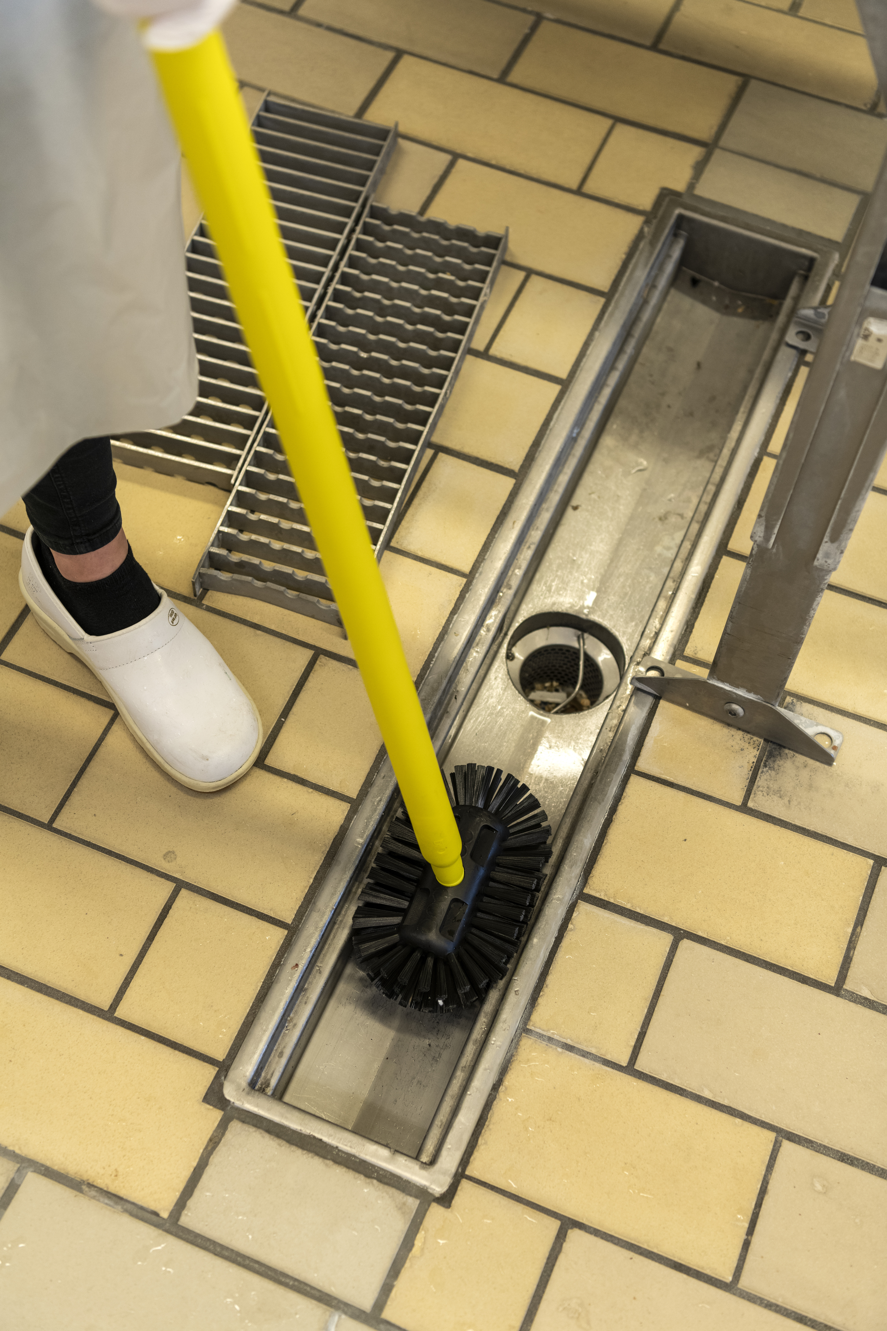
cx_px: 444
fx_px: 1848
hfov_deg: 27.0
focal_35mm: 50
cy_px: 666
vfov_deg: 39.6
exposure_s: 1/160
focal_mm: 50
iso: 400
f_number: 3.5
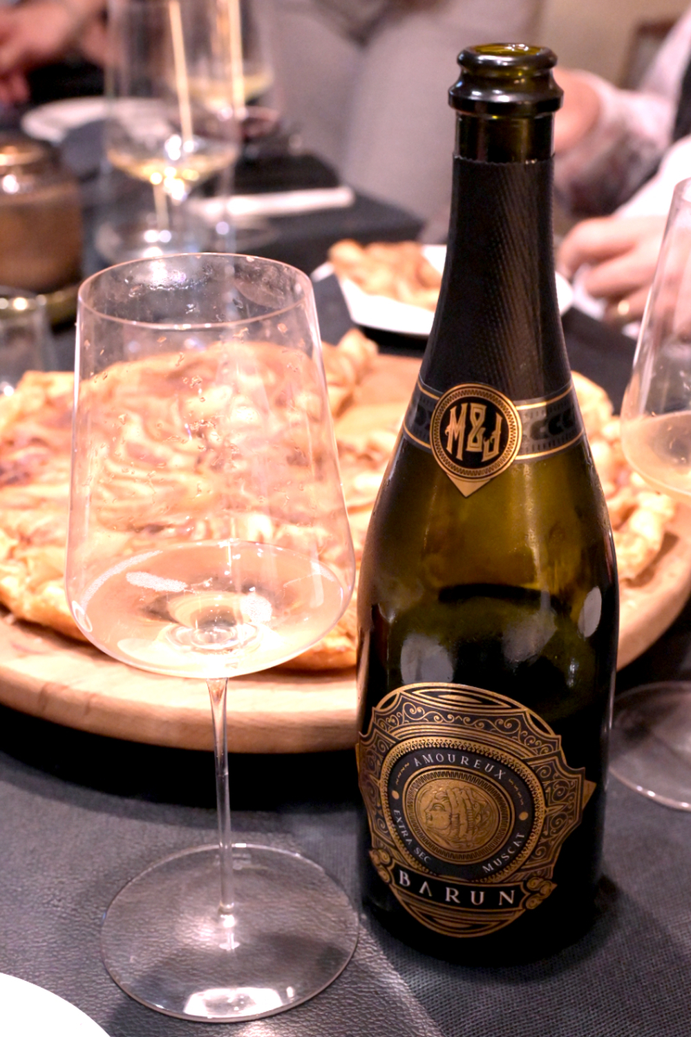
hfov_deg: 31.2
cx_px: 346
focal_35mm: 43
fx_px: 1238
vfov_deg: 45.4
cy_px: 518
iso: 8000
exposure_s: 1/80
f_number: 6.3
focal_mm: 43
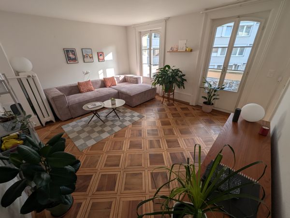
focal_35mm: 13
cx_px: 145
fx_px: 109
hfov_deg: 106.1
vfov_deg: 90.1
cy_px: 109
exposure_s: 1/166
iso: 43
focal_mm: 1.95
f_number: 2.2
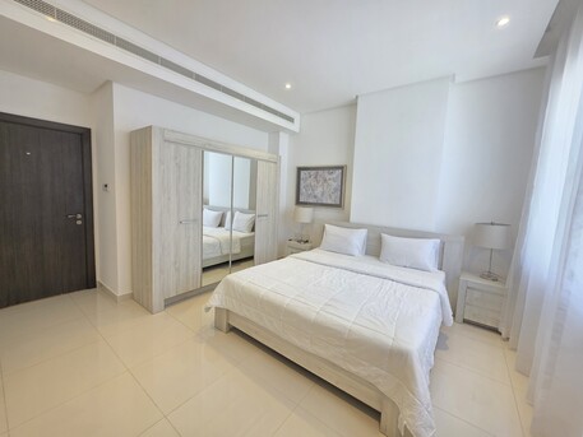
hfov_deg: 106.2
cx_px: 292
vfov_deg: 89.9
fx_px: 219
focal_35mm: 13
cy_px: 218
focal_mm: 2.2
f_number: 1.9
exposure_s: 1/120
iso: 160
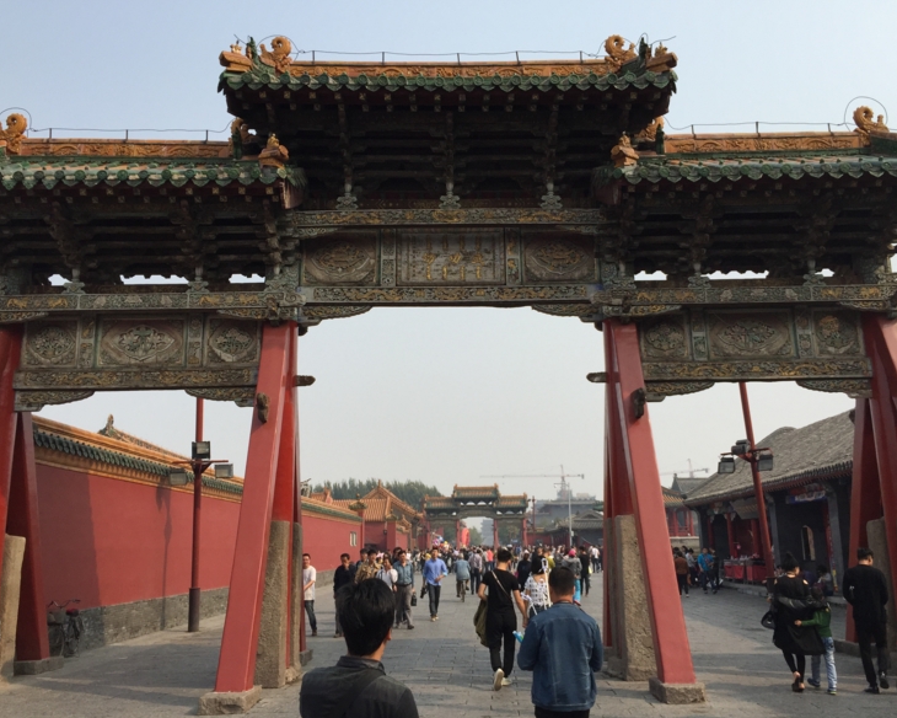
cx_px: 462
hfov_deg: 57.2
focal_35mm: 31
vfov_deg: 47.1
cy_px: 361
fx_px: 823
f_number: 2.2
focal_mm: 4.15
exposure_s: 1/2198
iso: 32
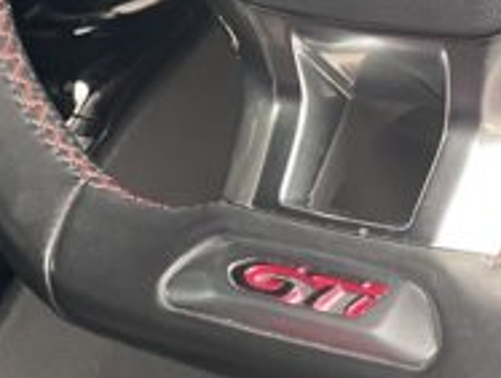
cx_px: 313
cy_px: -231
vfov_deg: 12.6
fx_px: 1610
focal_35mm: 111
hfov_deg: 17.7
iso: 250
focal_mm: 4.2
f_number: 1.6
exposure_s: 1/60
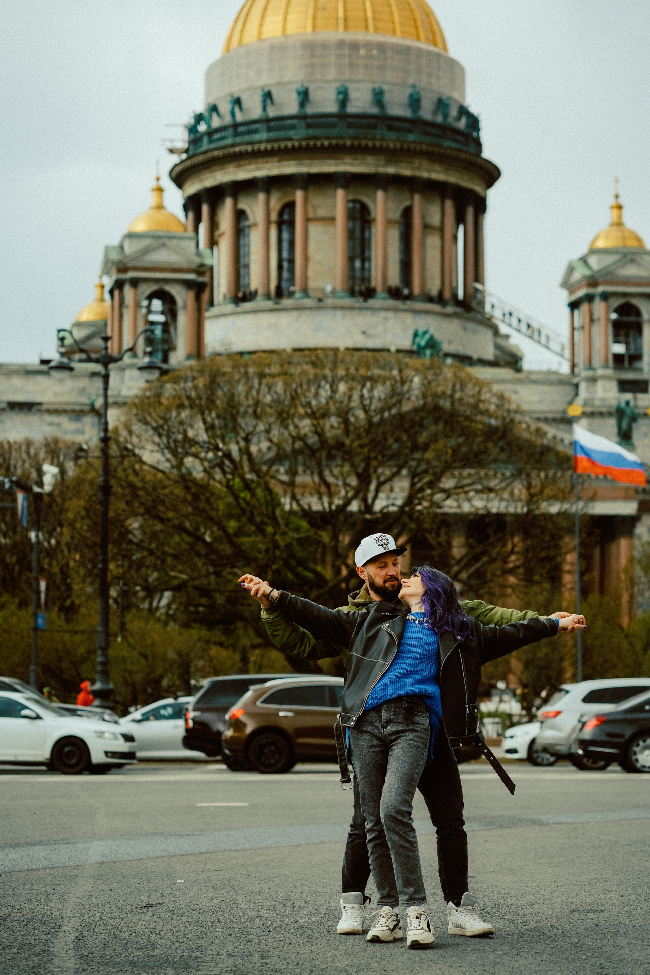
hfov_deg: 16.1
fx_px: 2302
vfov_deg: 23.9
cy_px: 488
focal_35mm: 85
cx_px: 325
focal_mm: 85
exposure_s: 1/1250
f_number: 3.5
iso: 160
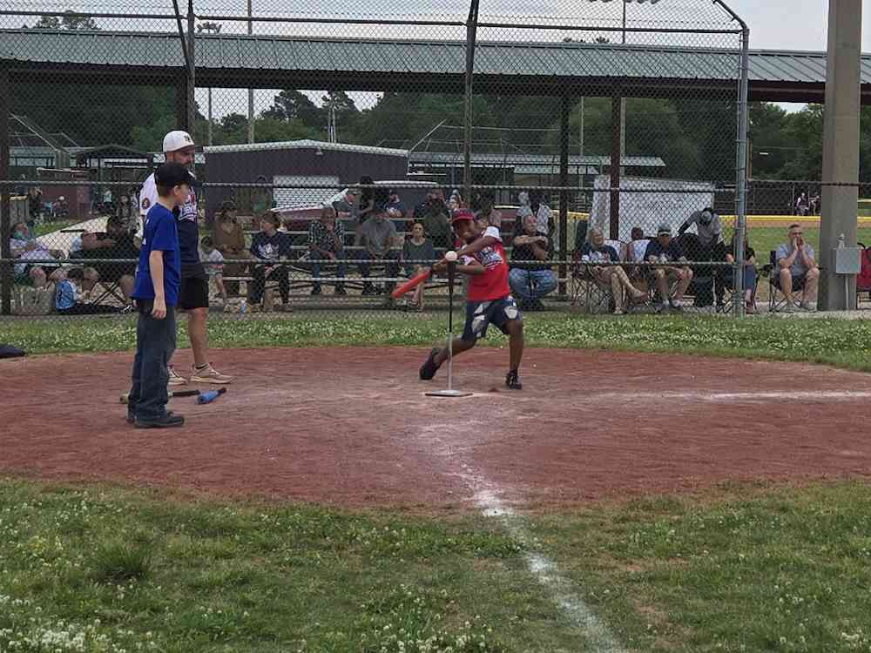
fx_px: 579
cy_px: 326
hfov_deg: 73.9
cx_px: 436
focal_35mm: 23
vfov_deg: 58.9
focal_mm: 5.4
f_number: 1.8
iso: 25
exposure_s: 1/276
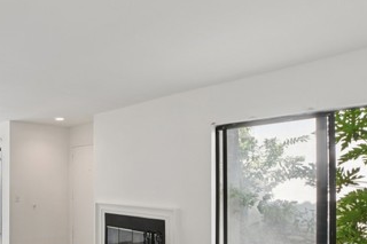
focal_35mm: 28
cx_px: 24
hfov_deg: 55.1
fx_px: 285
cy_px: 186
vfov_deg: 44.7
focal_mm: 14
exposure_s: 1/40
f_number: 8
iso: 400
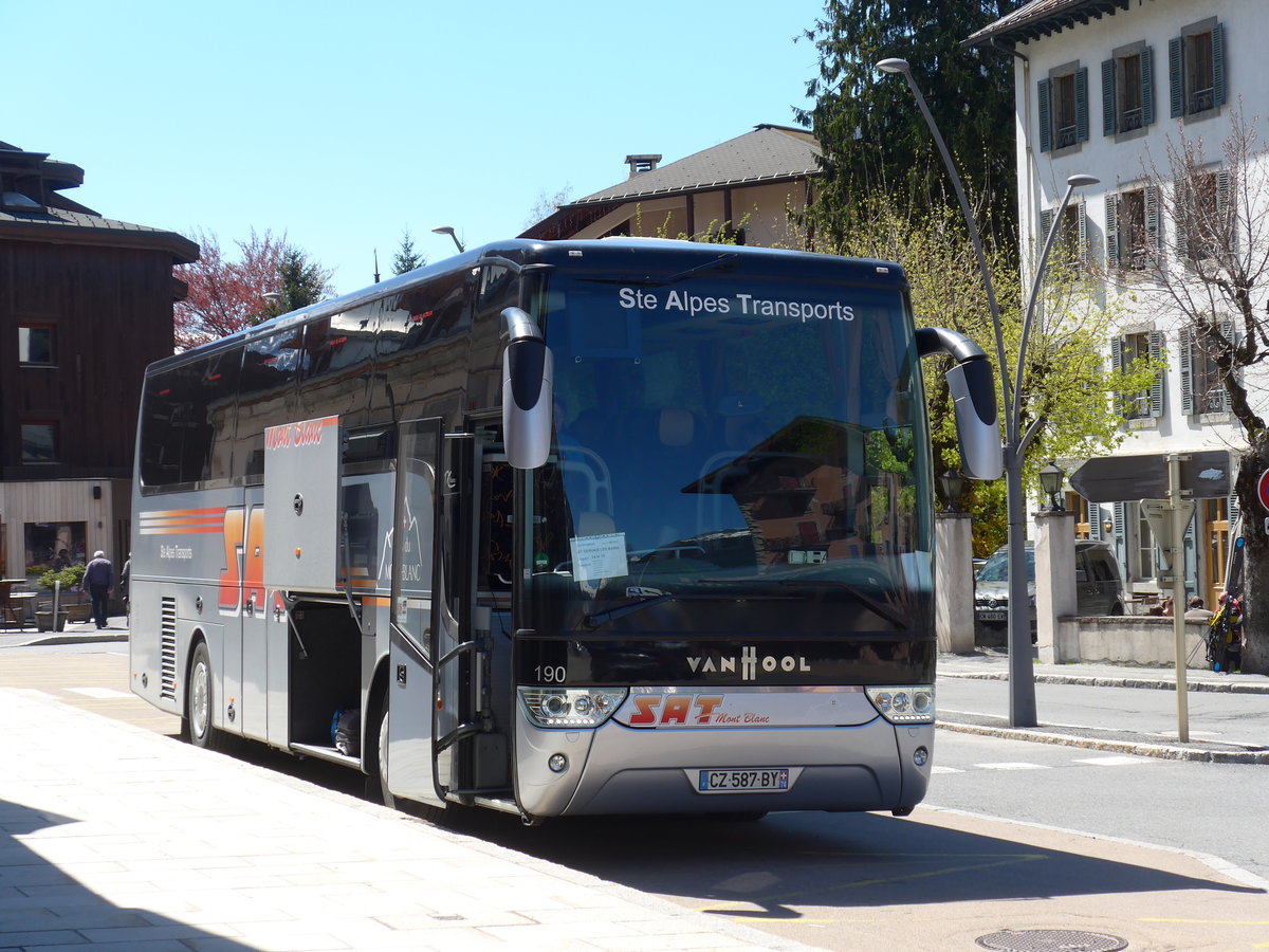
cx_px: 634
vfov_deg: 19.9
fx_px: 2713
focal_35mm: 74
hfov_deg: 26.3
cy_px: 476
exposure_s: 1/400
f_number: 4.2
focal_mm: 15
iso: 80
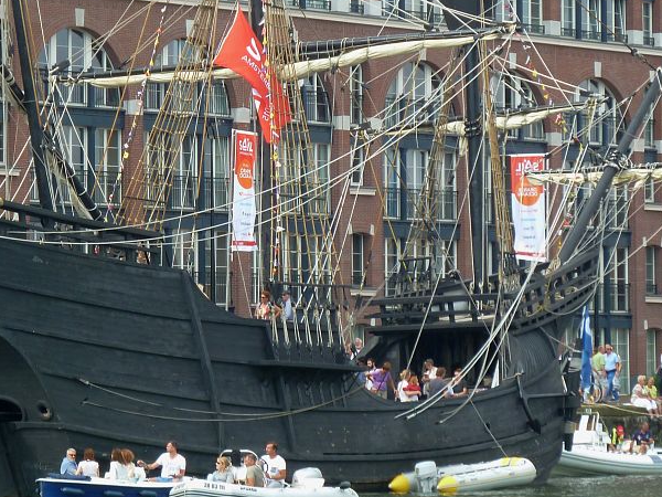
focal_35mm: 234
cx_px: 244
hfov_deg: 8.5
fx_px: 4475
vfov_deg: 6.3
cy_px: 160
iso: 80
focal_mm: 22.5
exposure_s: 1/125
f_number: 4.5
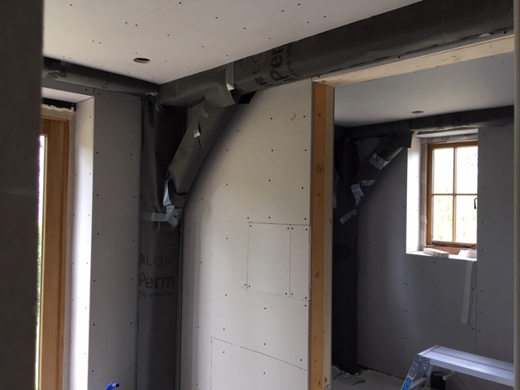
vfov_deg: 48.2
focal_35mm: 29
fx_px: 436
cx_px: 260
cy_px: 195
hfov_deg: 61.7
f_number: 2.2
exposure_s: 1/33
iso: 40
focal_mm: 4.15
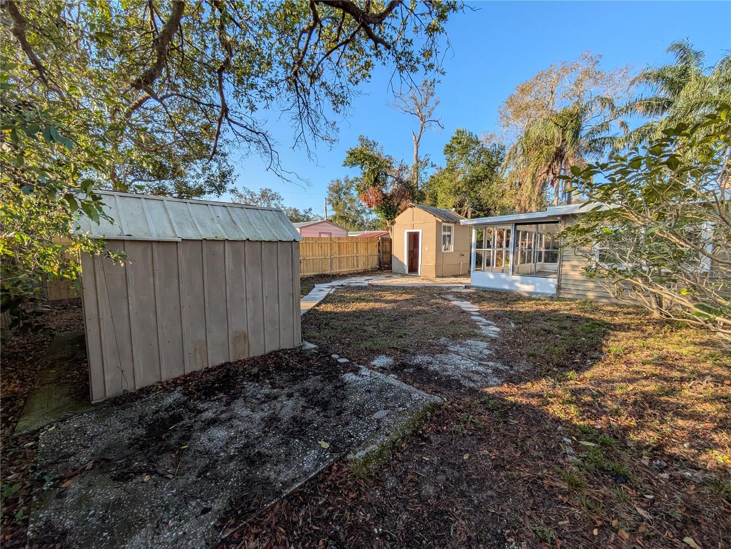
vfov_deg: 85.7
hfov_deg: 102.1
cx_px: 366
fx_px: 296
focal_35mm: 14
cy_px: 274
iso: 50
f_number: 2.2
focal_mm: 1.83
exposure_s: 1/908
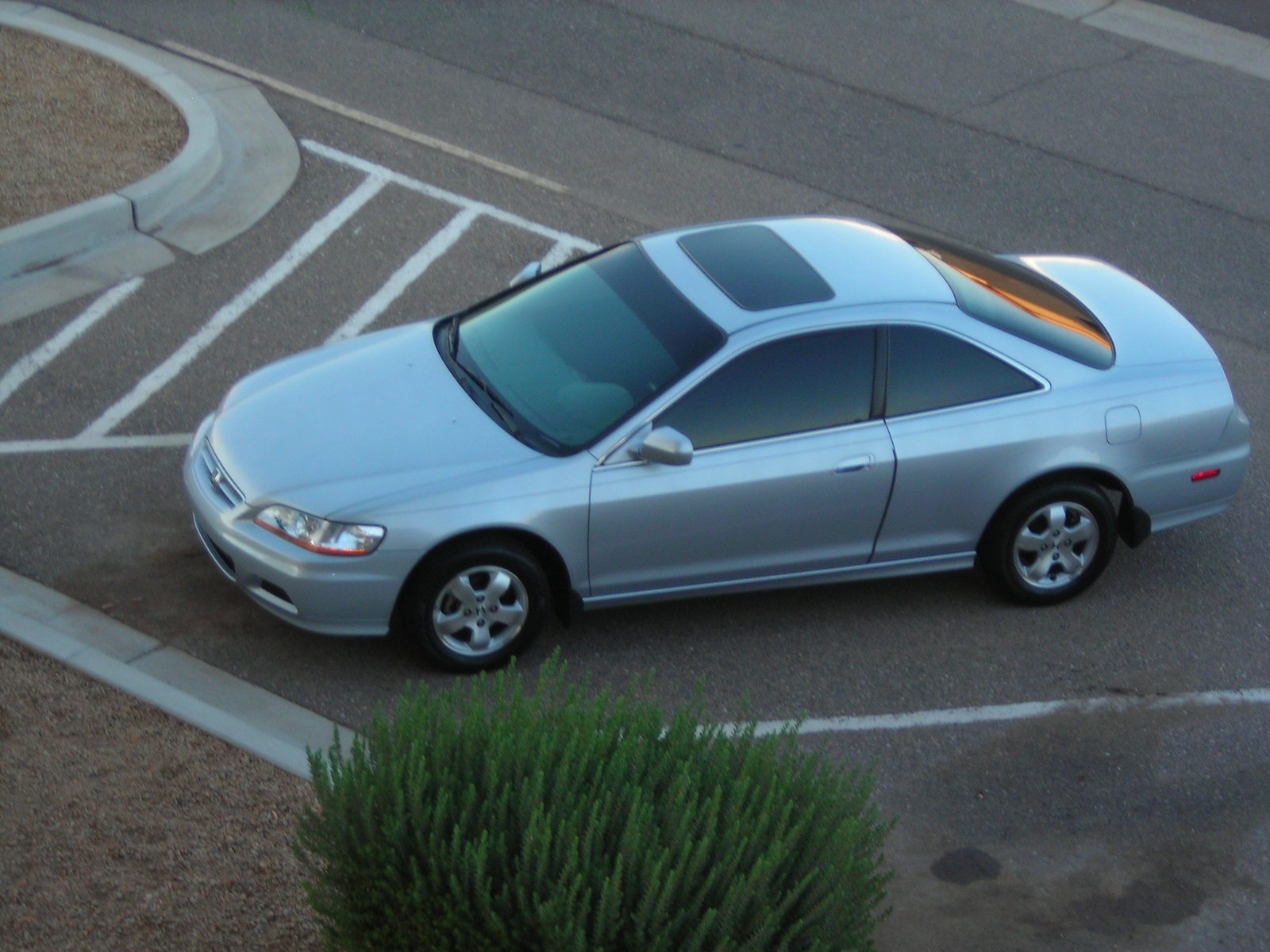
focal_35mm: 116
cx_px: 635
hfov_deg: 17.0
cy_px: 476
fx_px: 4256
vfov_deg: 12.8
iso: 63
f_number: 5.3
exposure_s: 1/30
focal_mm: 19.2
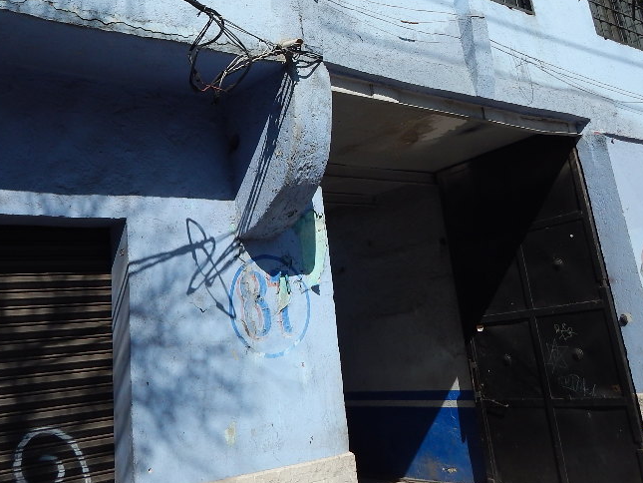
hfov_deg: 48.8
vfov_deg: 36.8
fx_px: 706
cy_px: 121
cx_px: 278
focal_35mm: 38
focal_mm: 4
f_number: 6
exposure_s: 1/800
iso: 125
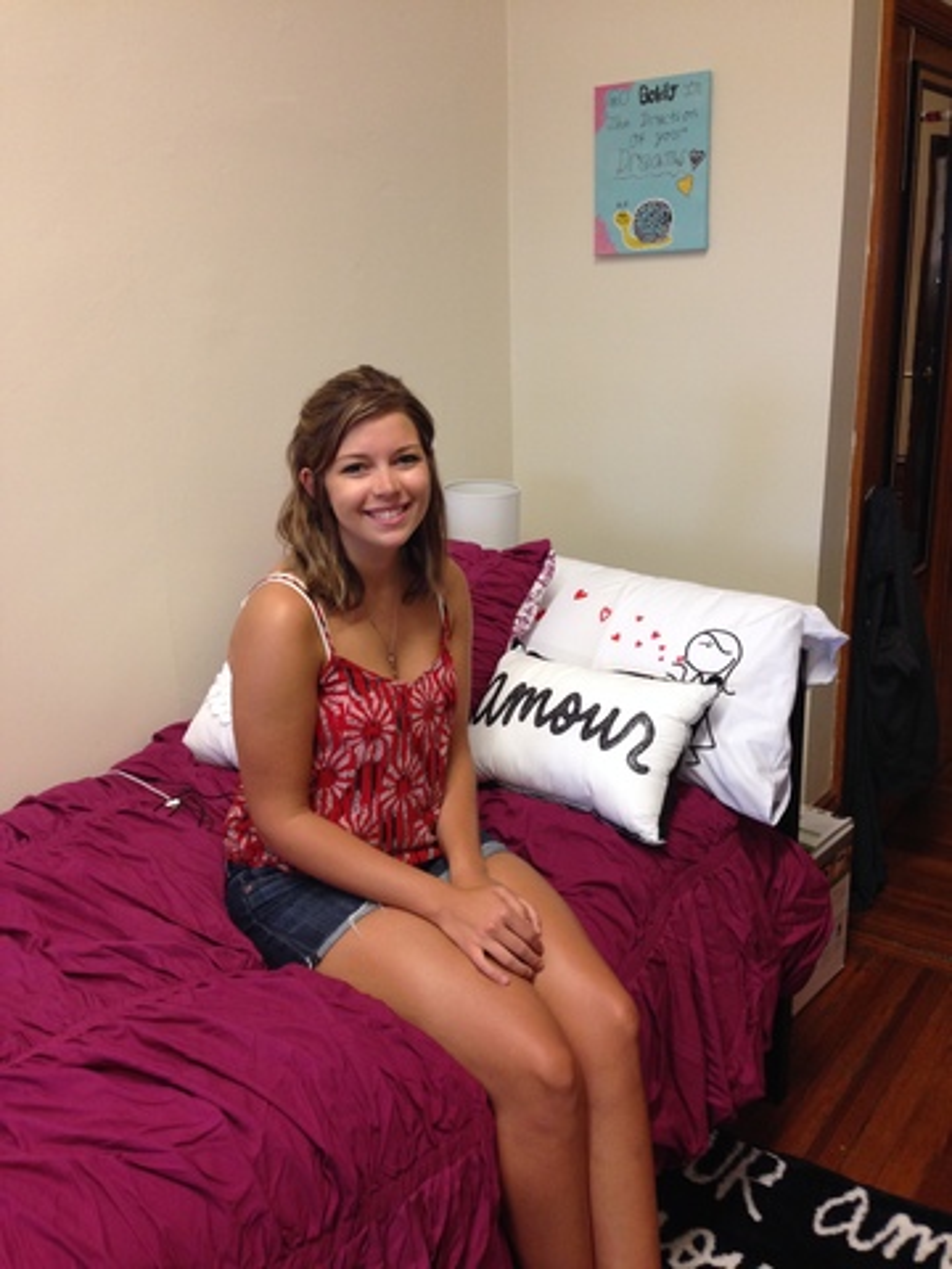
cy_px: 634
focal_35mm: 33
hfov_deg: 42.9
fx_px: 1210
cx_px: 476
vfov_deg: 55.4
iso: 125
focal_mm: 4.12
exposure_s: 1/20
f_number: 2.4
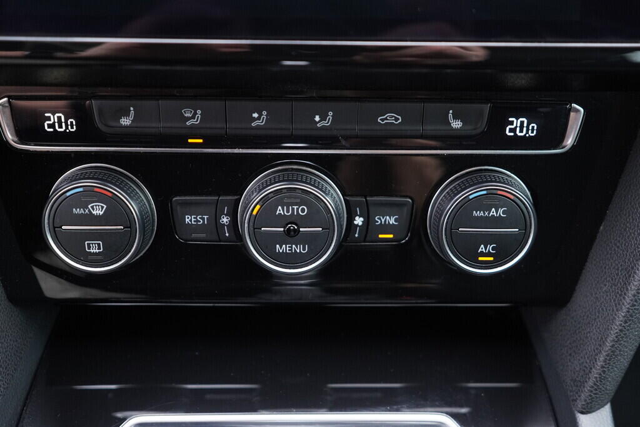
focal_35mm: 36
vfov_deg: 36.9
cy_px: 214
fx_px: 640
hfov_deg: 53.1
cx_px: 320
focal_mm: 24
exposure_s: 1/40
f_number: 2.8
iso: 1000
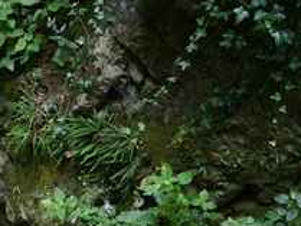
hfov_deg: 18.1
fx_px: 800
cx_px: -196
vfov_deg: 15.9
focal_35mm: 92
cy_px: 190
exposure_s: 1/60
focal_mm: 12
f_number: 2.8
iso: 800
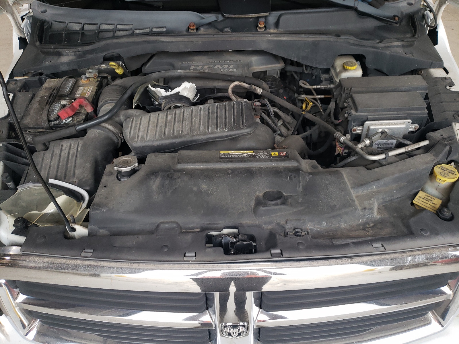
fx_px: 345
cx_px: 230
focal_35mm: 26
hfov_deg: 67.3
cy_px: 172
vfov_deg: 53.1
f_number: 1.5
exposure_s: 1/60.2
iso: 111
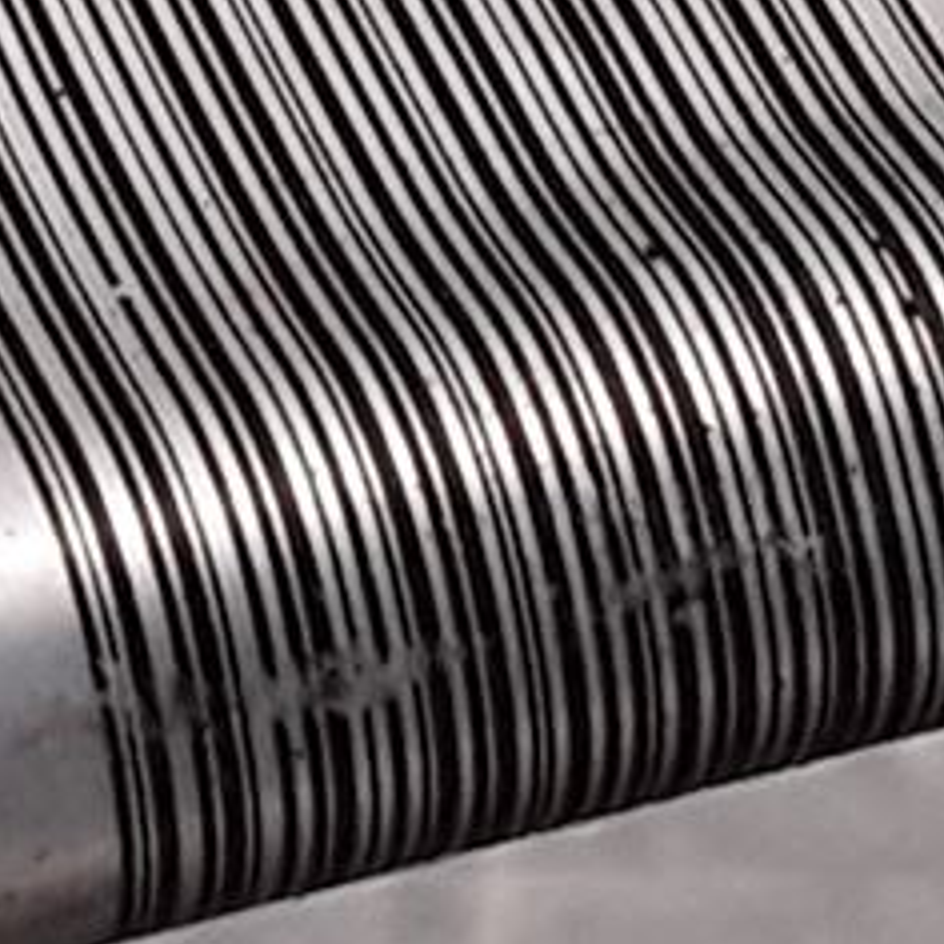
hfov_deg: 8.0
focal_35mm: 215
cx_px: -488
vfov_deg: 8.1
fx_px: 6633
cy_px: -200
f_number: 1.9
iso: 40
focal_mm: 2.91
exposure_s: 1/136
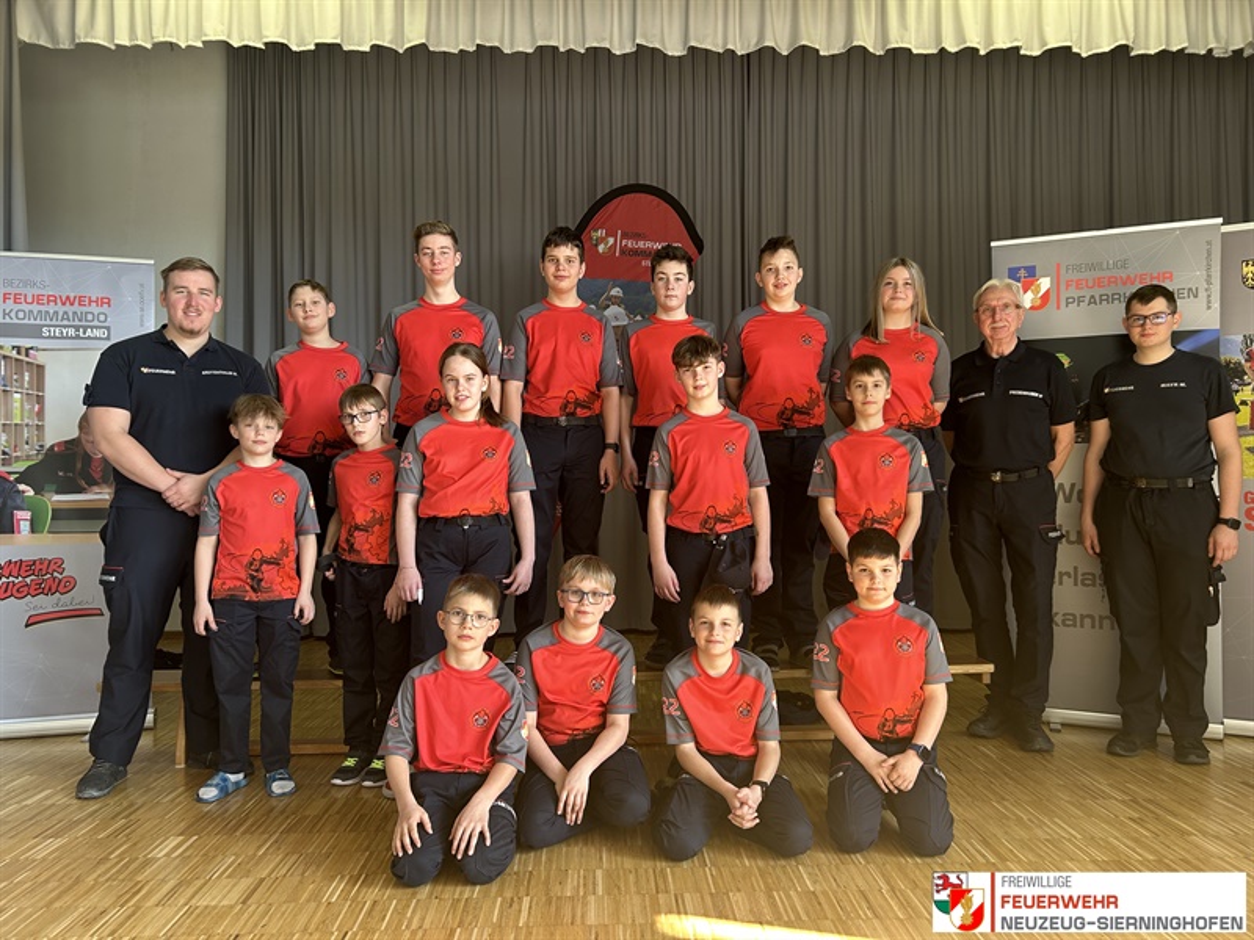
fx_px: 942
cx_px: 627
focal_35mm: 26
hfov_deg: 67.3
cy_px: 470
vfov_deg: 53.1
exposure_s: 1/121
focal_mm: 5.7
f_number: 1.5
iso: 80
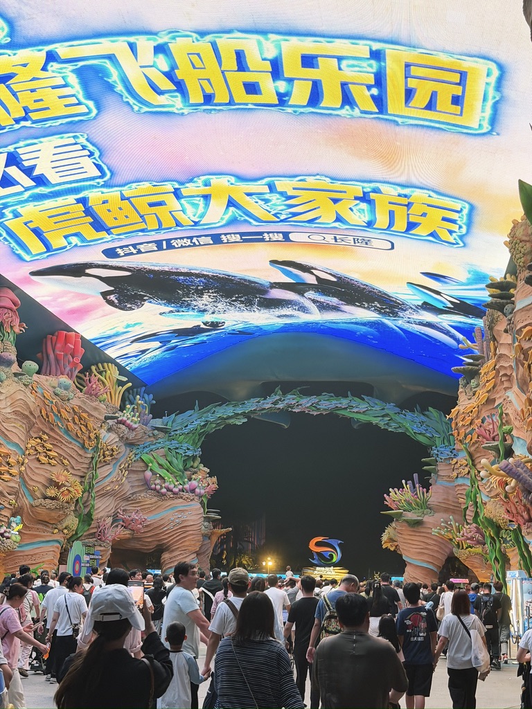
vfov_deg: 39.7
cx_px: 266
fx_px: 984
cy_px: 354
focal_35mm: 48
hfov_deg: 30.3
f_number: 1.78
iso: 400
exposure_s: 1/40
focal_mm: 6.76
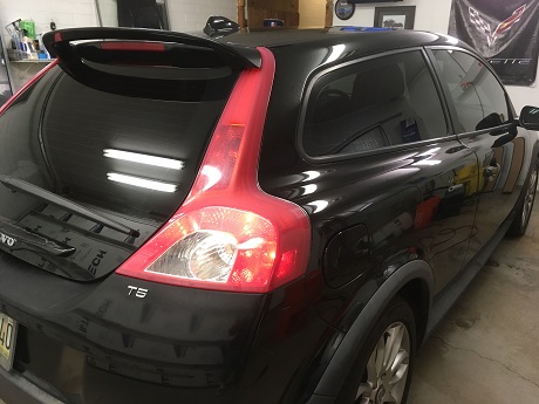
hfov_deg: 61.7
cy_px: 202
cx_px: 270
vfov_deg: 48.2
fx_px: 452
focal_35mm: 29
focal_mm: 4.15
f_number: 2.2
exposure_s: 1/30
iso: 100
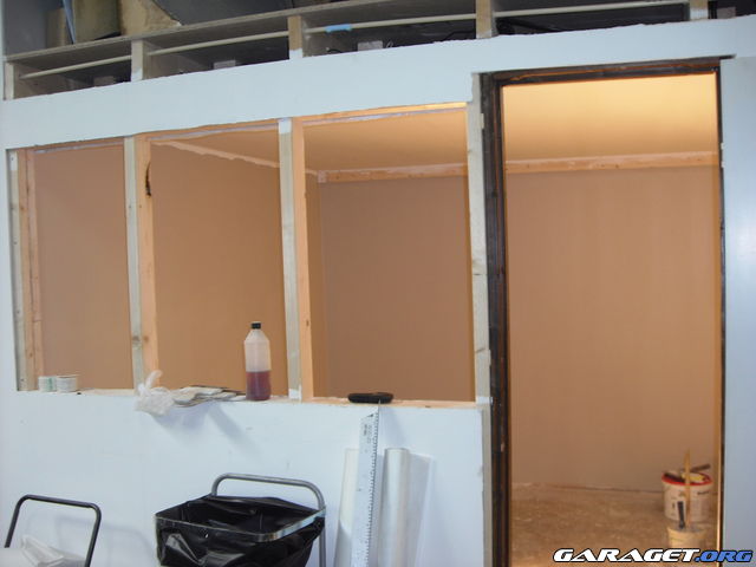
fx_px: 808
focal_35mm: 37
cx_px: 378
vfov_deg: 38.7
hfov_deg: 50.1
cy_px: 284
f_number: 2.7
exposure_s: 1/13
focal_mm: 6.2
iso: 100
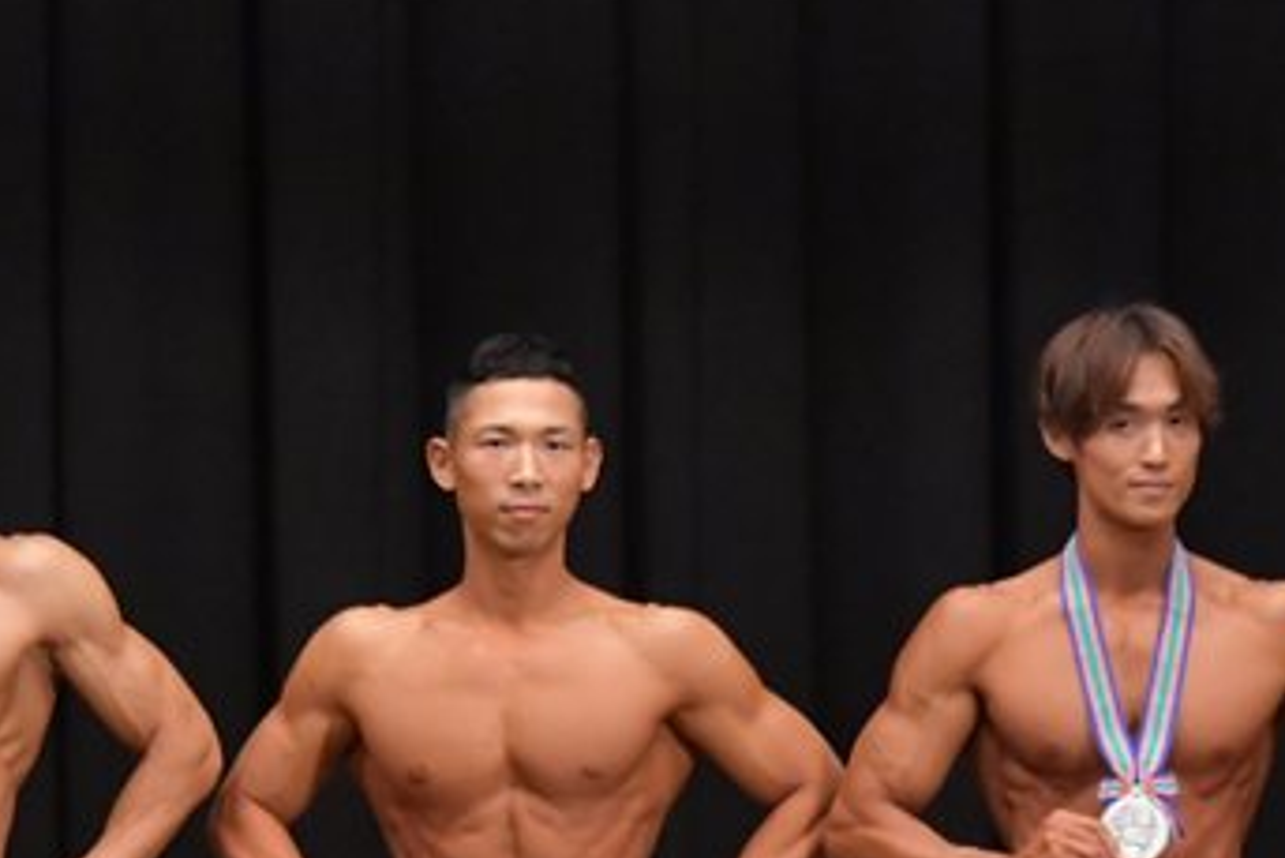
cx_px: 451
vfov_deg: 2.8
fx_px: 17497
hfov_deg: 4.2
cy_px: 940
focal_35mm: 490
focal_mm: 145
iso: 6400
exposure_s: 1/400
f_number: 5.6
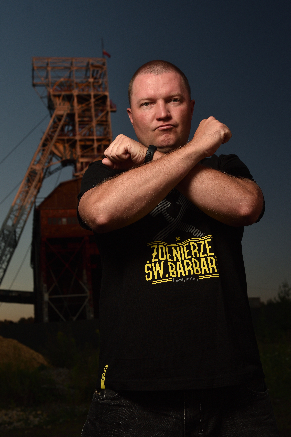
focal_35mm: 35
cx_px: 146
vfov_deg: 54.4
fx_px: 424
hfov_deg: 37.9
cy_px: 218
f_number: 5.6
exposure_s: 1/100
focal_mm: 35
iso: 100
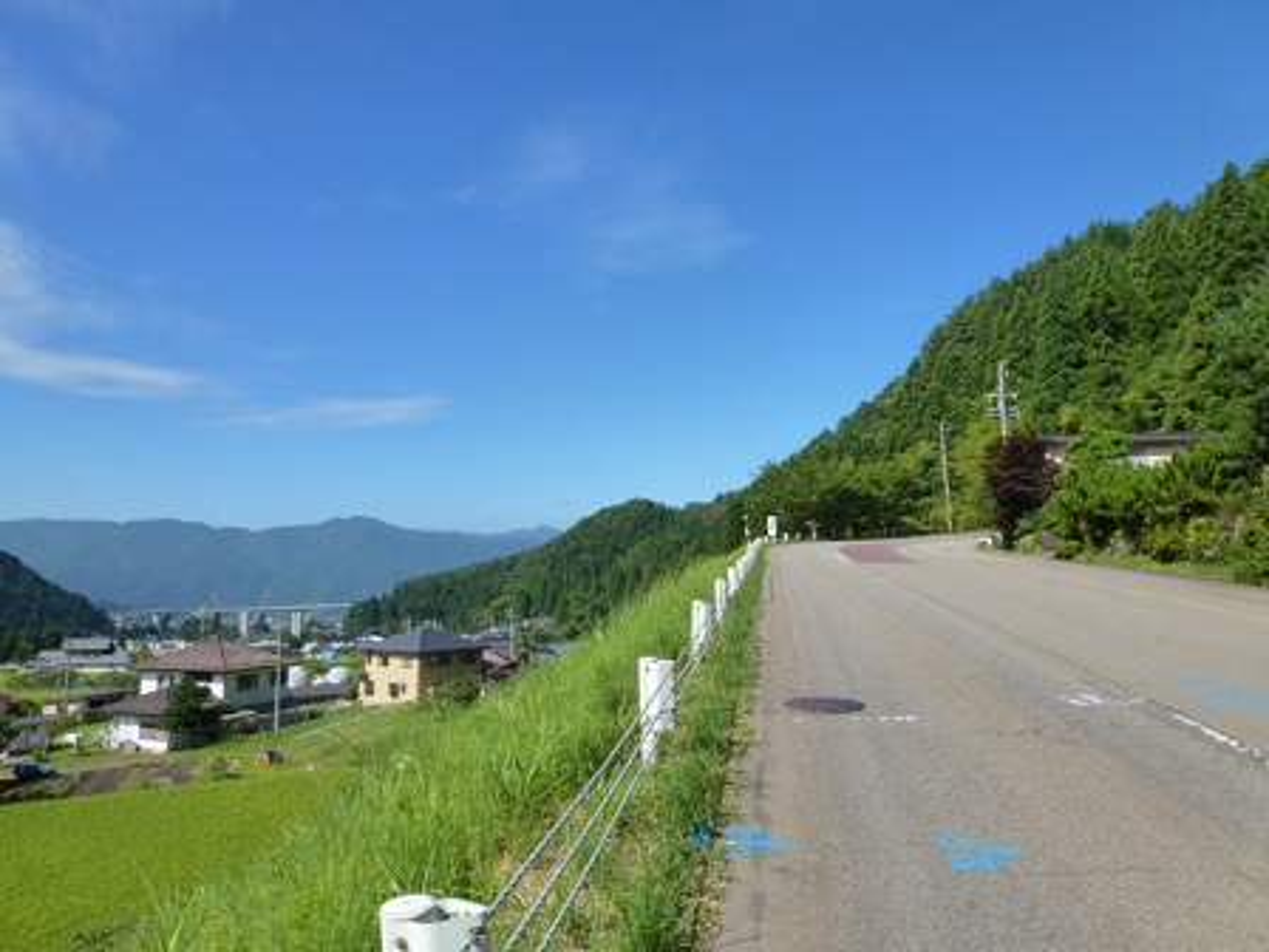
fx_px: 880
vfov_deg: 56.8
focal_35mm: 24
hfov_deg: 71.6
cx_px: 634
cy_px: 476
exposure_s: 1/800
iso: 160
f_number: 4
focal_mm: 4.3
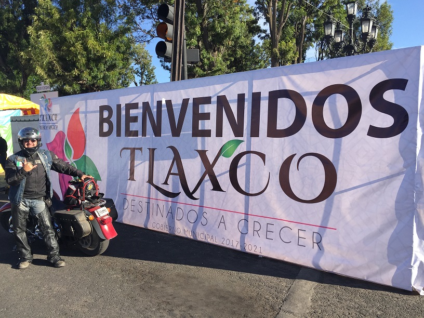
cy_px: 159
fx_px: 355
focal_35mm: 29
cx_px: 212
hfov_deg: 61.7
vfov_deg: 48.2
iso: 32
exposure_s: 1/760
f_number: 2.2
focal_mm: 4.15
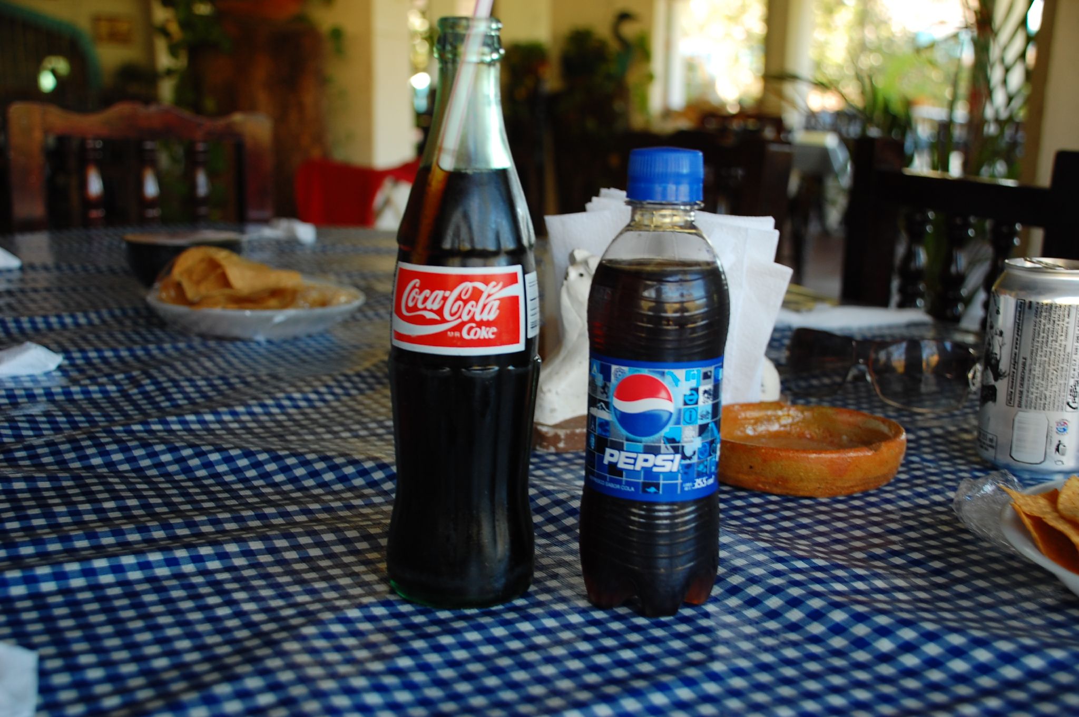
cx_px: 540
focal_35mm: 46
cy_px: 358
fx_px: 1392
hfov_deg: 42.4
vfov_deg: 28.9
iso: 200
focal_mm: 31
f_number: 4.2
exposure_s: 1/40
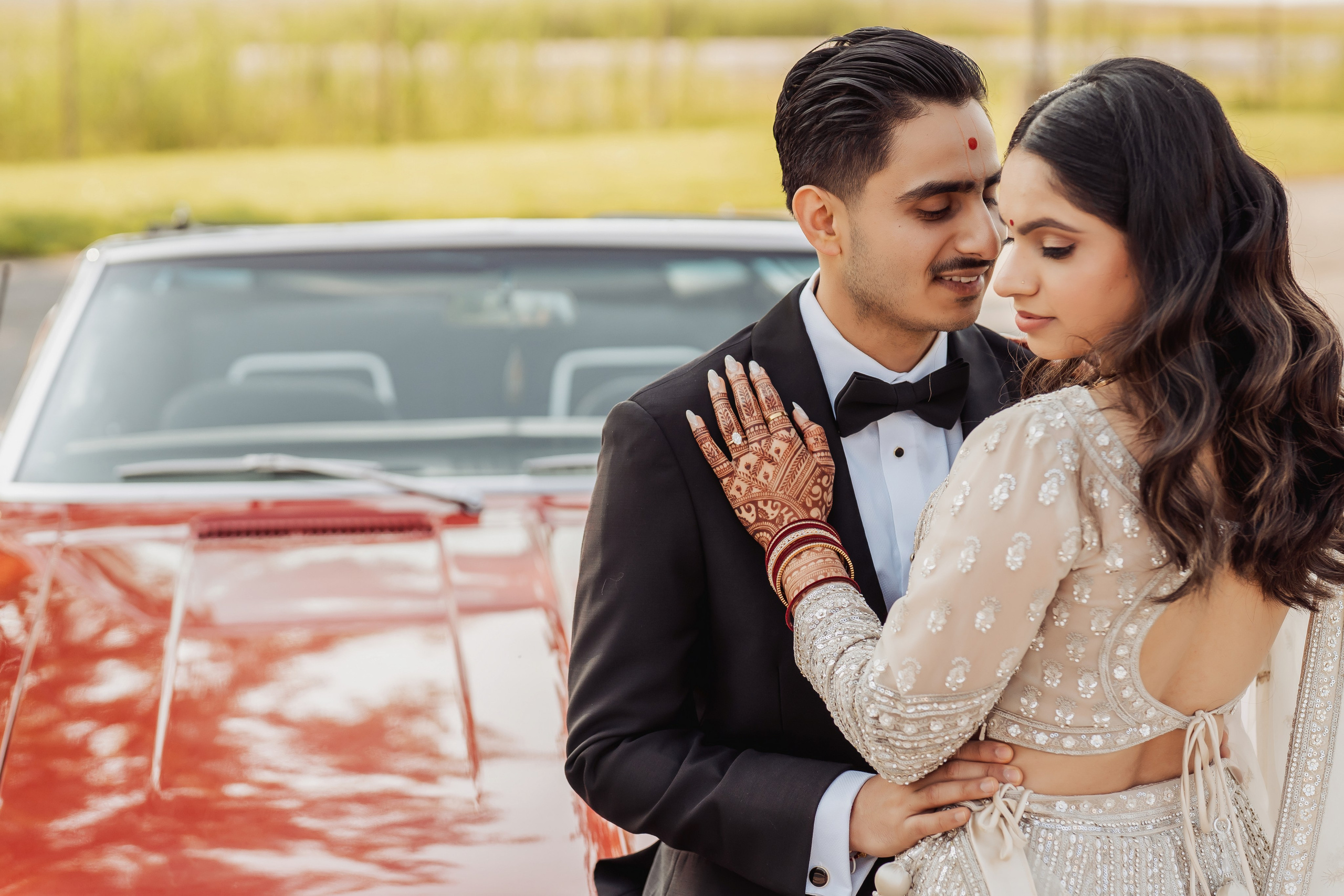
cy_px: 448
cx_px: 672
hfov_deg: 27.0
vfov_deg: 18.2
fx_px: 2800
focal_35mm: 75
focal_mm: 50
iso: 100
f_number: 2
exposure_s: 1/1600
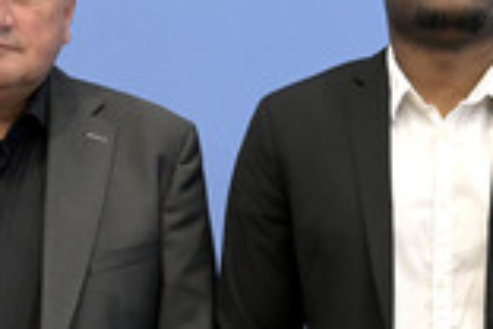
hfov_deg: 18.3
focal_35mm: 110
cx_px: 428
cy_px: 266
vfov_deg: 12.4
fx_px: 1506
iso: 3200
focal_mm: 38
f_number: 5
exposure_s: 1/320
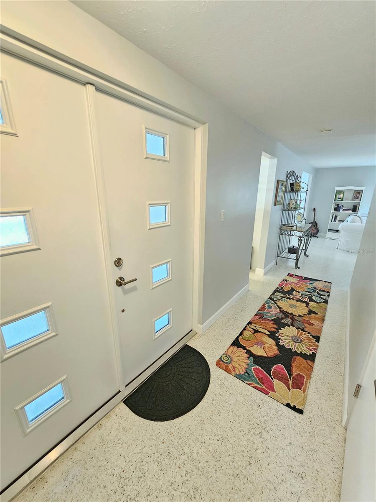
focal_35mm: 13
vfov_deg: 106.2
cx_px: 188
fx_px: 188
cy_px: 251
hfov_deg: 89.9
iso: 400
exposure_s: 1/40
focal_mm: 2.2
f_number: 2.2
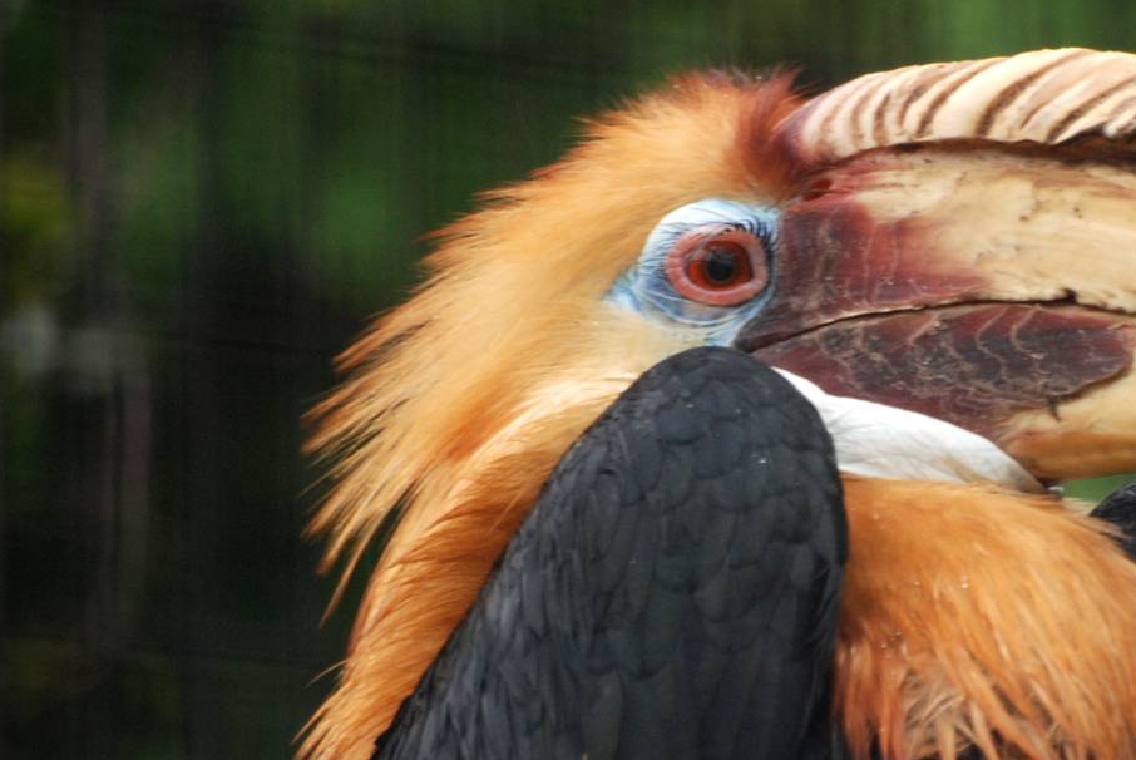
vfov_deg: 1.7
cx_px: 982
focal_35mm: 795
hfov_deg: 2.6
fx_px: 25110
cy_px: 430
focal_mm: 300
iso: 400
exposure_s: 1/160
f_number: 5.6
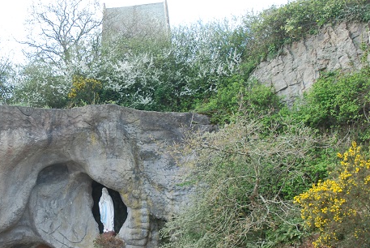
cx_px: 107
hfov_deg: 31.5
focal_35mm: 63
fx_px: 648
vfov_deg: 21.4
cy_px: 193
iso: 125
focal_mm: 24
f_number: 5.6
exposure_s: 1/125
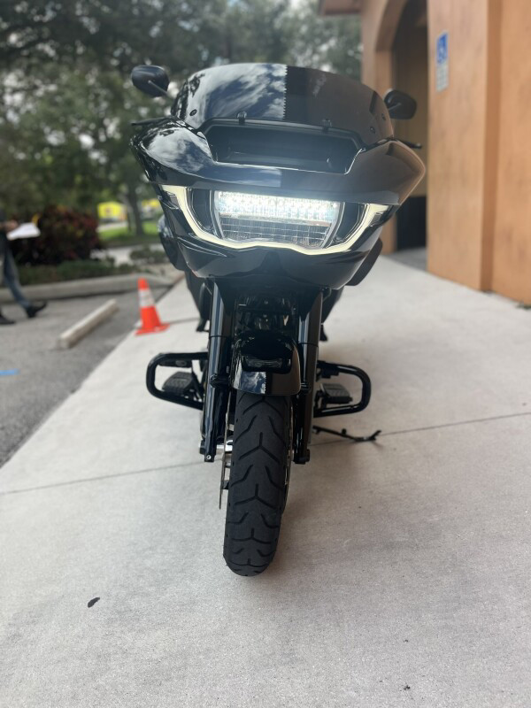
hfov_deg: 53.1
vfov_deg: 67.3
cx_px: 266
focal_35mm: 26
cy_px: 354
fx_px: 532
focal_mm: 5.1
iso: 50
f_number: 1.6
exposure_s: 1/668
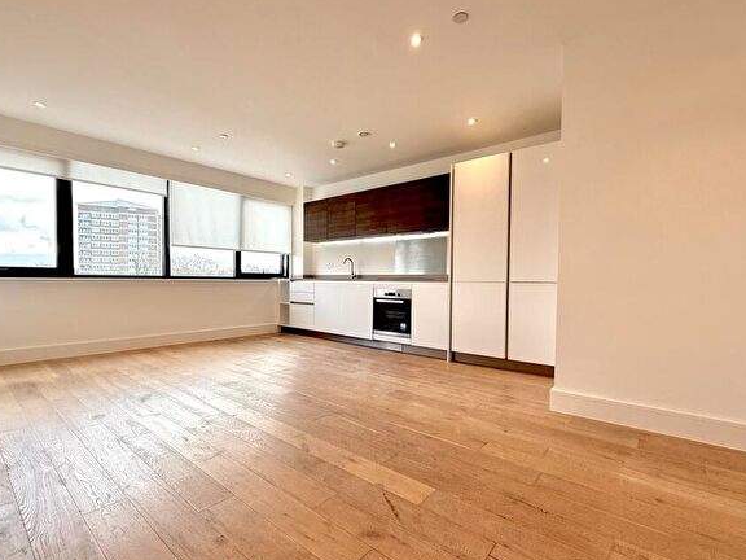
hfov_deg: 91.0
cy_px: 292
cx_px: 376
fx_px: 366
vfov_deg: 74.7
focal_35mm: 17
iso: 64
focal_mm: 2.22
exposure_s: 1/146
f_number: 2.2
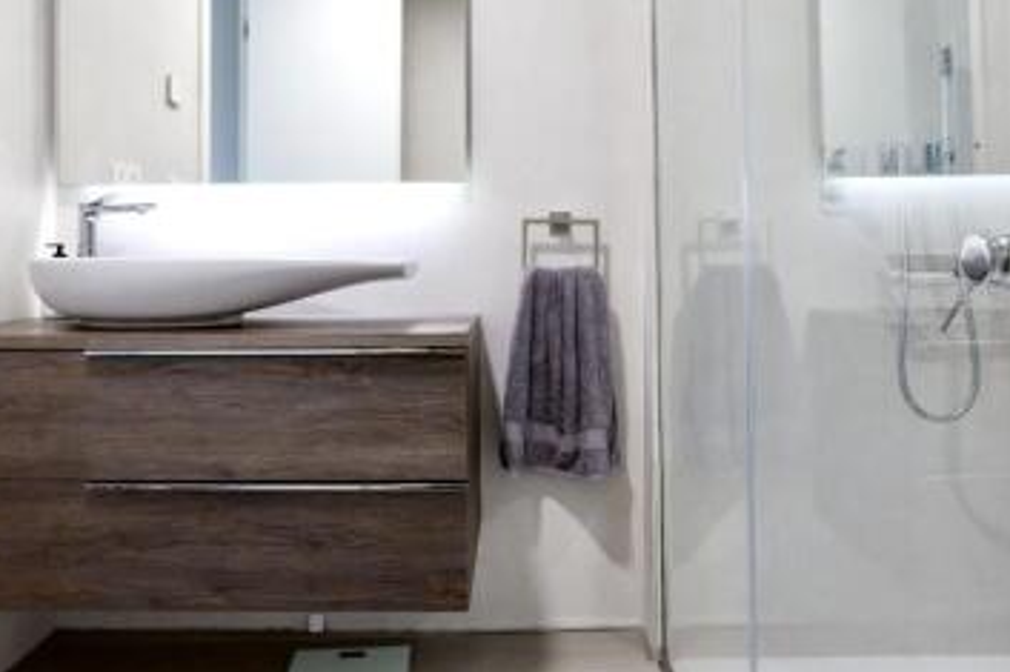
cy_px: 244
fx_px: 757
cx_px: 509
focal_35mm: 27
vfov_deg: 47.4
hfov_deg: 67.4
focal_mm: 20
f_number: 20
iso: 6400
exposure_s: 1/8
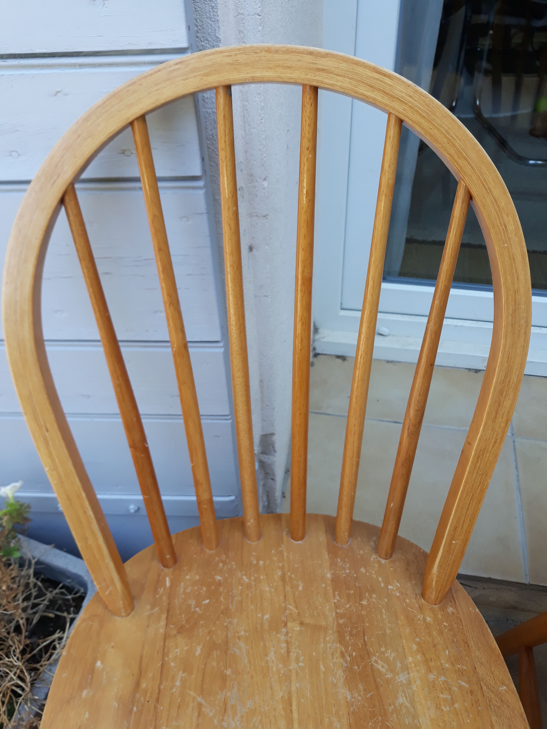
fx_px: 569
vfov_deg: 65.3
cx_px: 274
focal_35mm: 27
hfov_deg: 51.4
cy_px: 364
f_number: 1.7
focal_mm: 3.71
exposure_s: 1/155
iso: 40
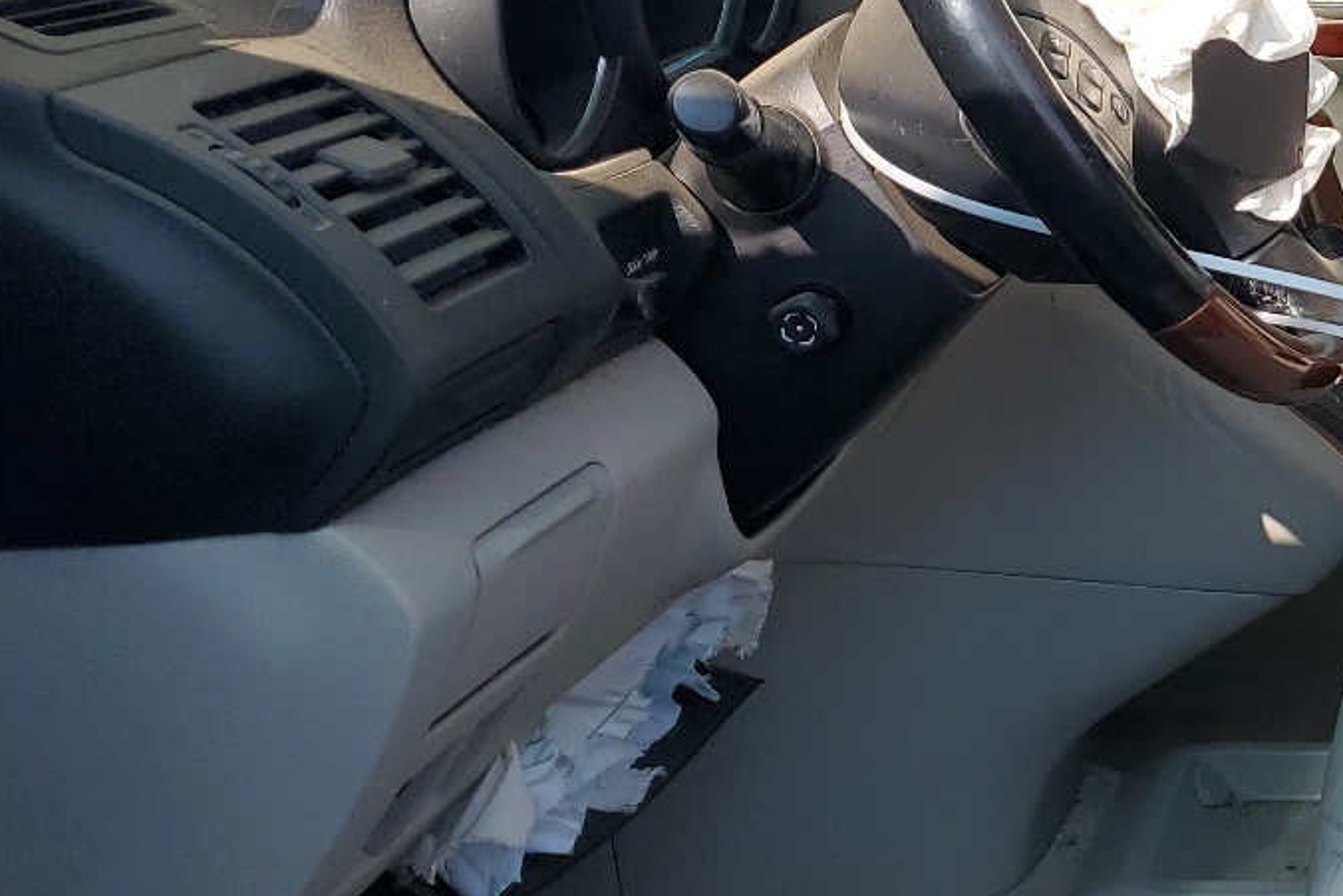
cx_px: 1496
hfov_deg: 28.4
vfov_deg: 21.2
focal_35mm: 64
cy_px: 326
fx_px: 2388
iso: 50
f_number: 1.5
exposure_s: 1/1667
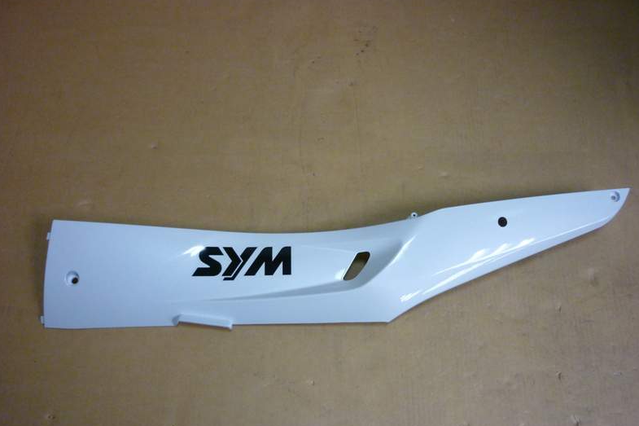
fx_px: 621
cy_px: 238
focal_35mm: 35
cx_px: 321
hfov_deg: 54.4
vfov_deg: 37.8
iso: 320
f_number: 2.8
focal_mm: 5.5
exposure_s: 1/30
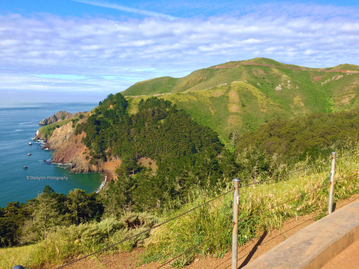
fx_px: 301
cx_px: 180
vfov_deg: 48.2
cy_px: 134
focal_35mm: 29
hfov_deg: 61.7
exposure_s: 1/933
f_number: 2.2
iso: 32
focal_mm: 4.15
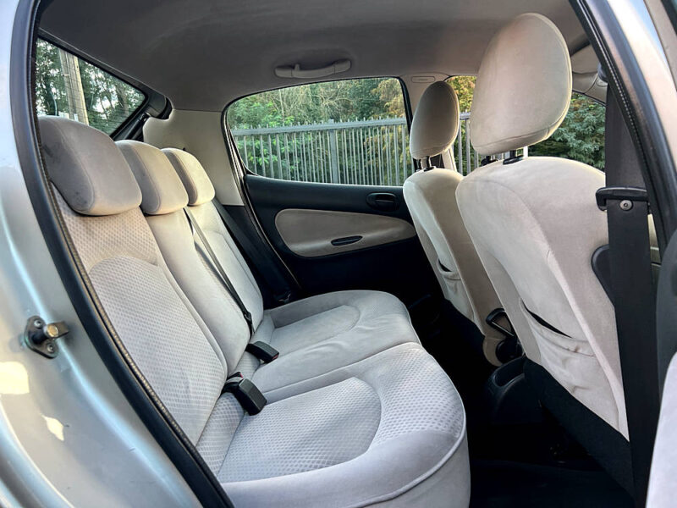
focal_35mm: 26
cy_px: 254
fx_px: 508
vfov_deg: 53.1
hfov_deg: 67.3
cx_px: 338
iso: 100
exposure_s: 1/121
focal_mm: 5.7
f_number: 1.5
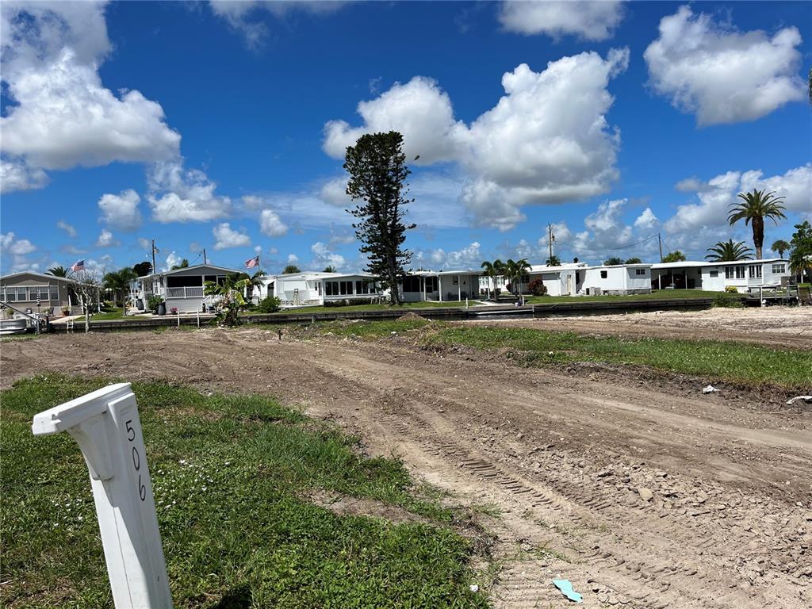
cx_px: 406
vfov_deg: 53.1
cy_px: 304
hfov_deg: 67.3
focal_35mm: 26
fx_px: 610
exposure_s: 1/6173
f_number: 1.6
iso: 50
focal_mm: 5.1
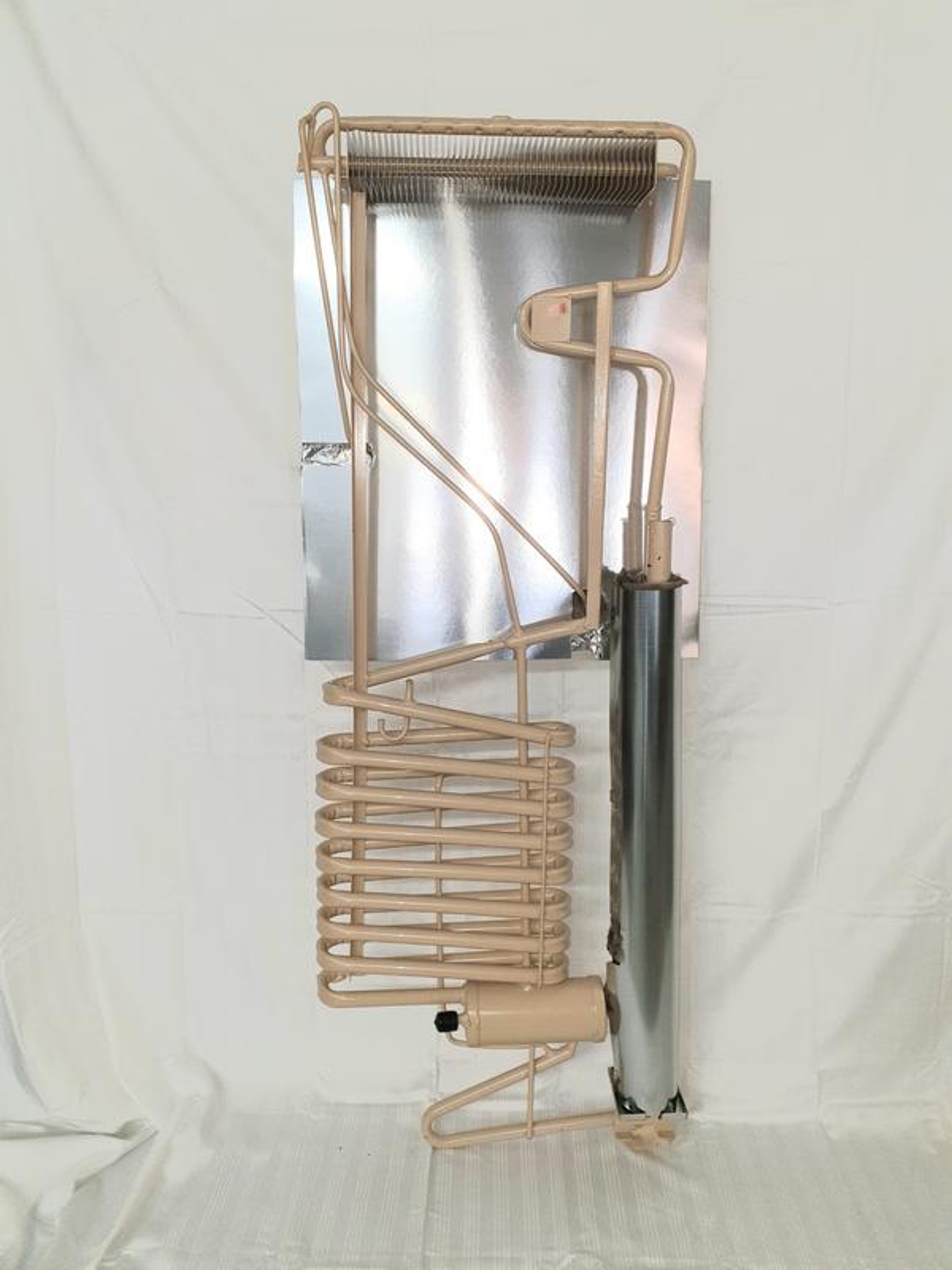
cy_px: 635
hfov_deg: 53.1
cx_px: 476
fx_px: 953
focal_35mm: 26
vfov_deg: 67.3
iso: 64
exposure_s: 1/60
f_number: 2.4
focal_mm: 4.3
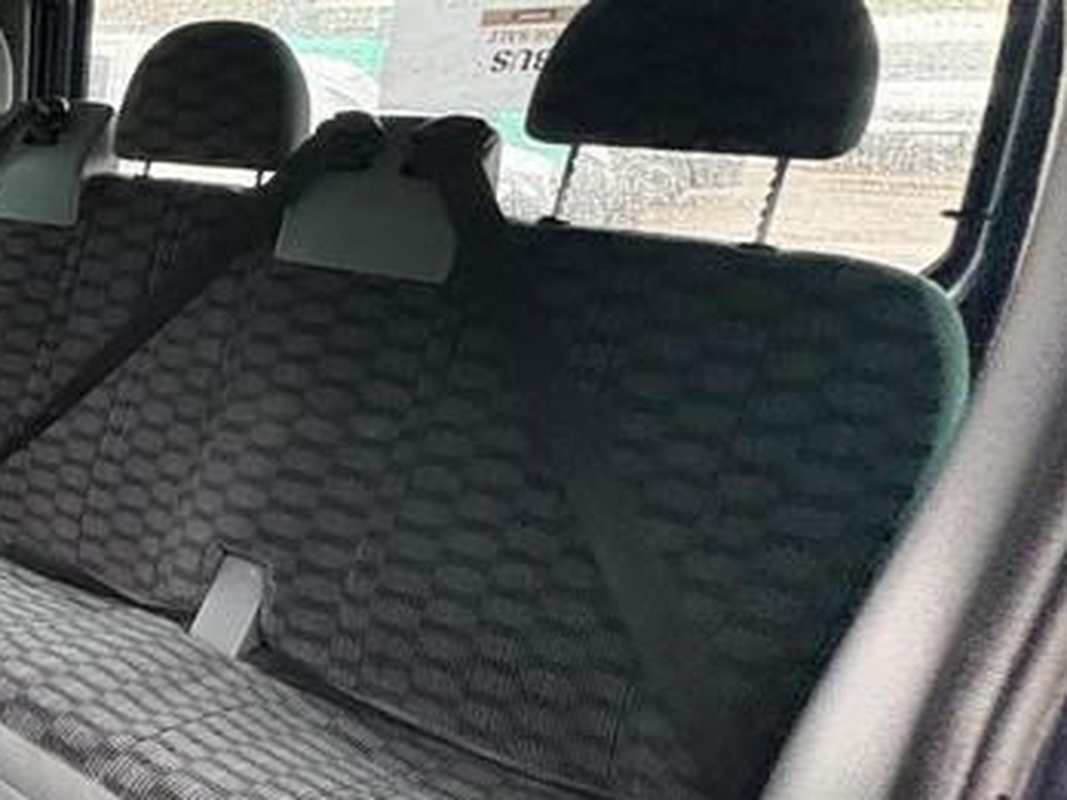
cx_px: -288
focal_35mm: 36
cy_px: 392
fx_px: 1110
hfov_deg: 36.1
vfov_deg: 39.7
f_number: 2.2
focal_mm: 2.22
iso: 640
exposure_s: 1/60
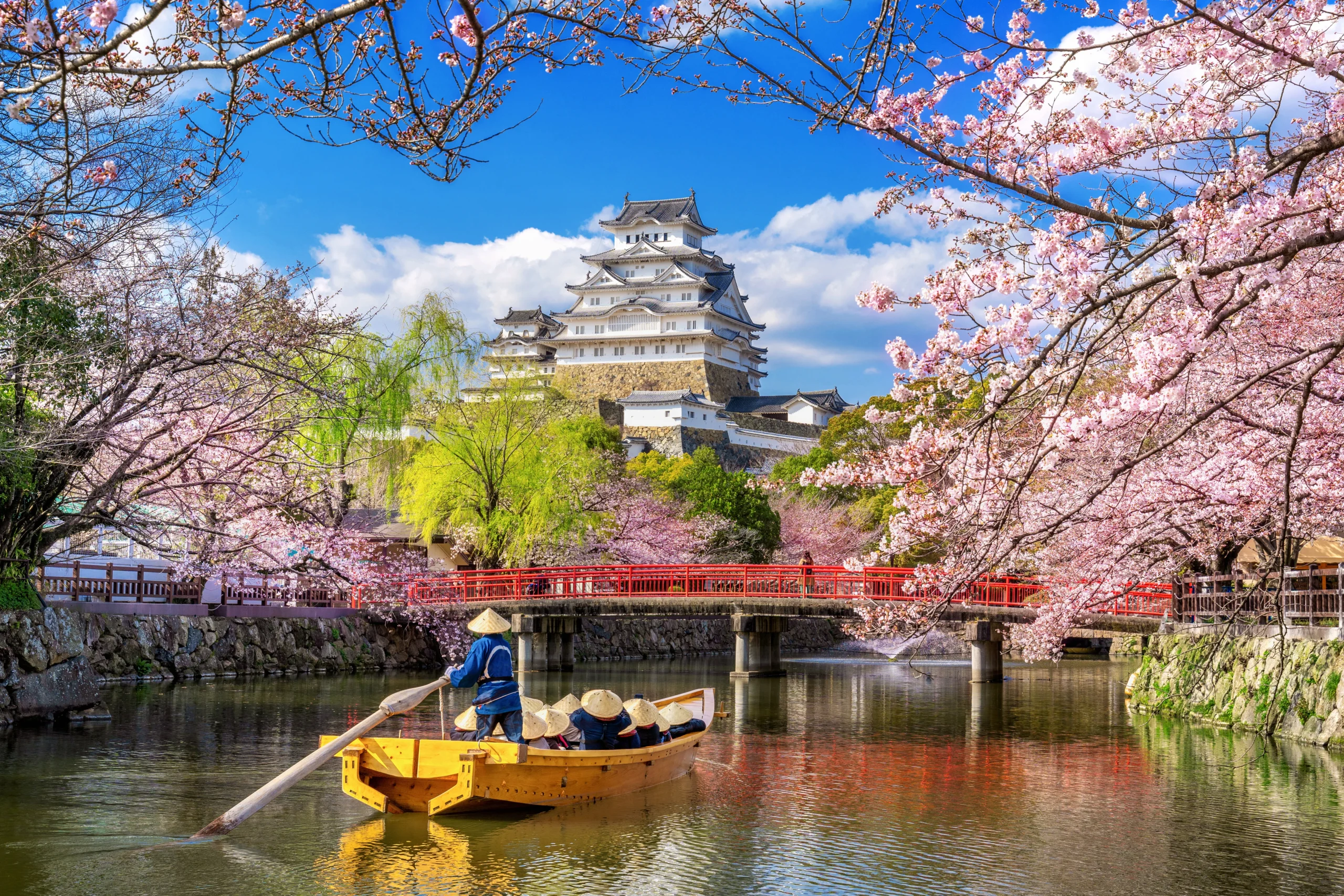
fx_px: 1904
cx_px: 672
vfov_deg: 26.5
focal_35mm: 51
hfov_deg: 38.9
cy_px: 448
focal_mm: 51
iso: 100
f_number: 10
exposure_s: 1/200
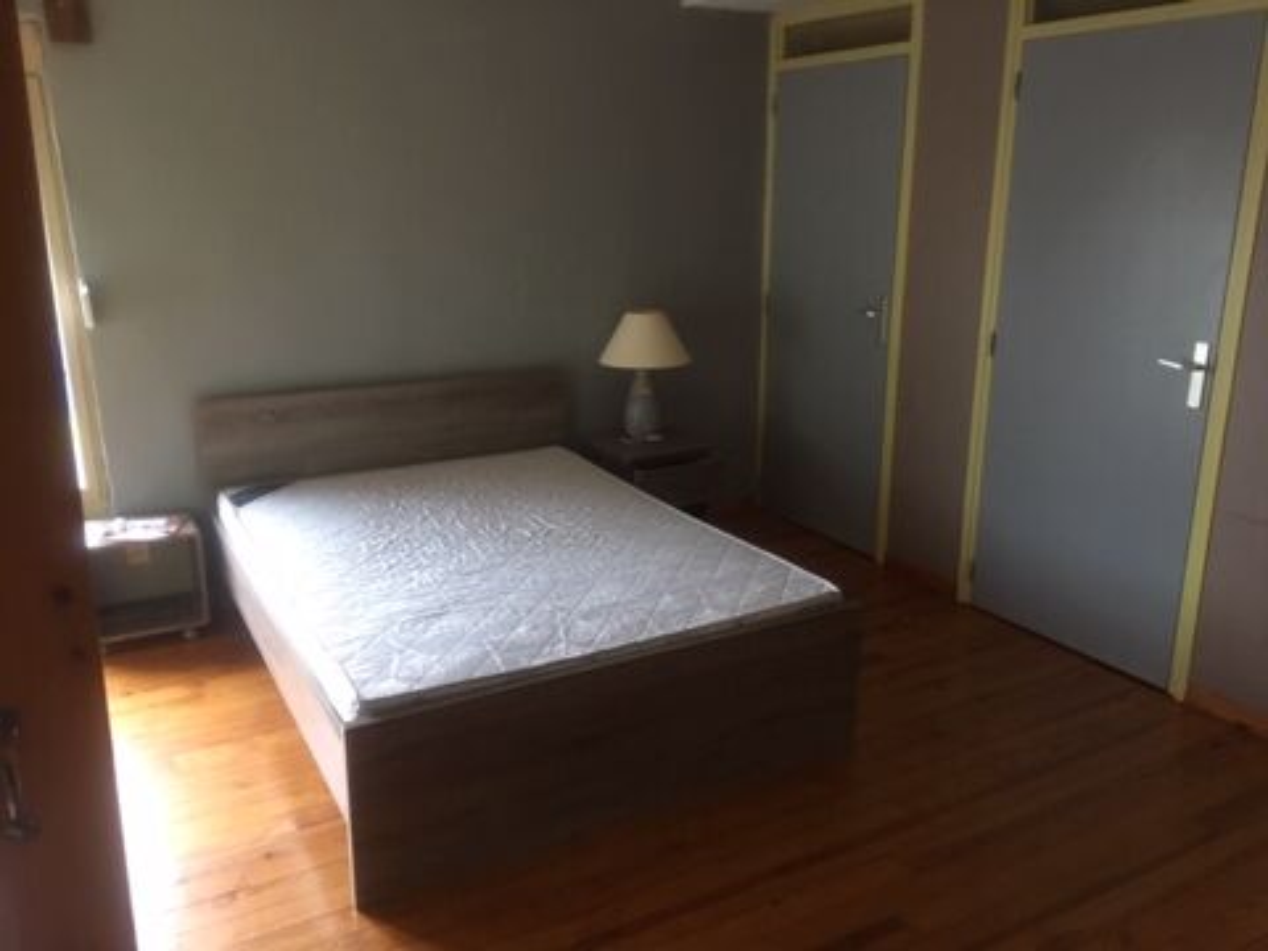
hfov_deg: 61.7
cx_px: 634
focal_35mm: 29
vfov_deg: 48.2
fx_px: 1062
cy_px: 476
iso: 200
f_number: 2.2
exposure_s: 1/20
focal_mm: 4.15
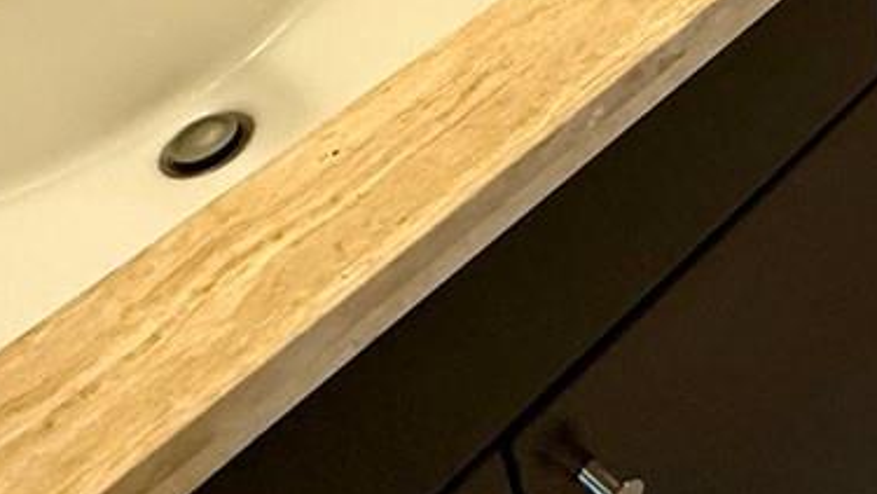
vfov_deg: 14.2
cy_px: -599
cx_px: 1258
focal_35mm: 65
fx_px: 1512
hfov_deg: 25.6
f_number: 2.2
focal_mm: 2.22
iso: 250
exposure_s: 1/120
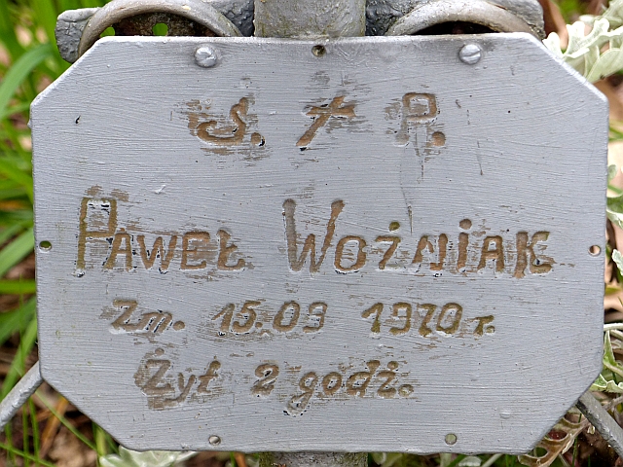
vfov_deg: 3.7
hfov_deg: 4.9
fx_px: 7307
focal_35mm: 406
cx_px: 312
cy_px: 234
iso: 100
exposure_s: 1/125
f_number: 4
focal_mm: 73
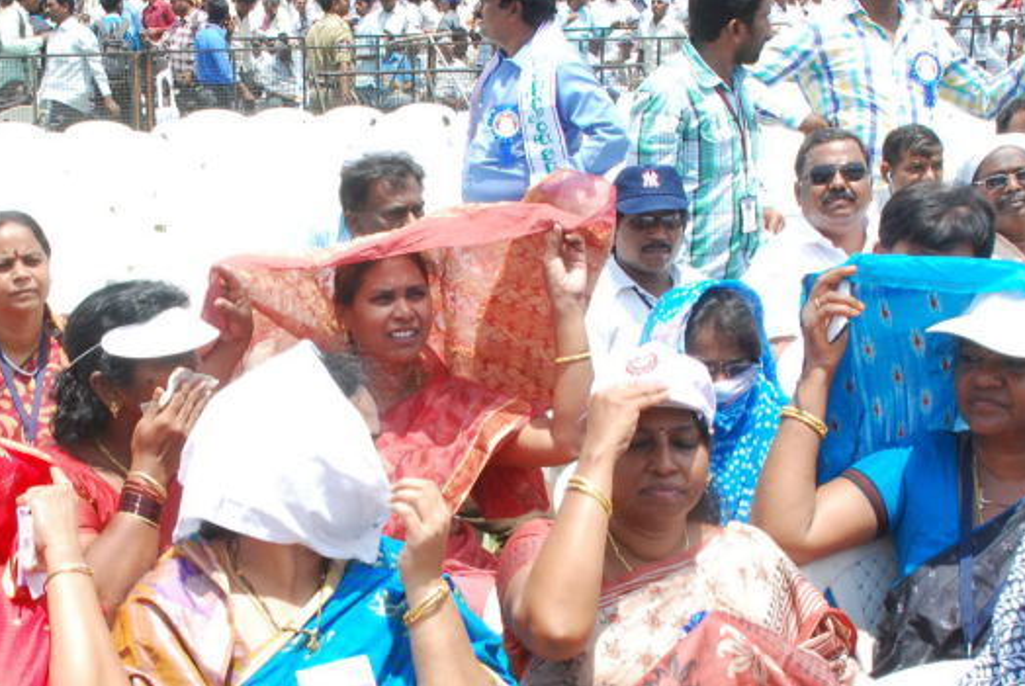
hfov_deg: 24.6
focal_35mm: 82
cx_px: 344
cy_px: 481
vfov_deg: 16.7
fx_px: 2338
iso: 400
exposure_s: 1/125
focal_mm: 28
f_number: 14
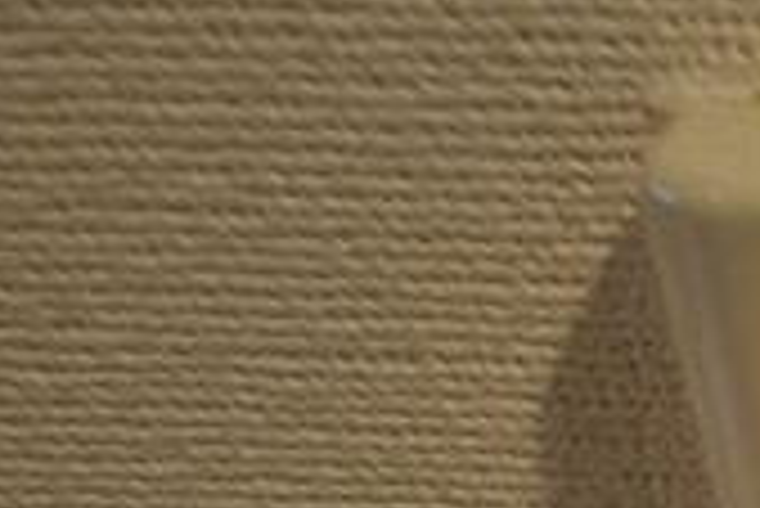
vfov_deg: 14.3
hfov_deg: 18.0
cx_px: 1349
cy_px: 699
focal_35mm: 91
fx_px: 1923
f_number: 5.6
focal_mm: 16
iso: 400
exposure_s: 1/13
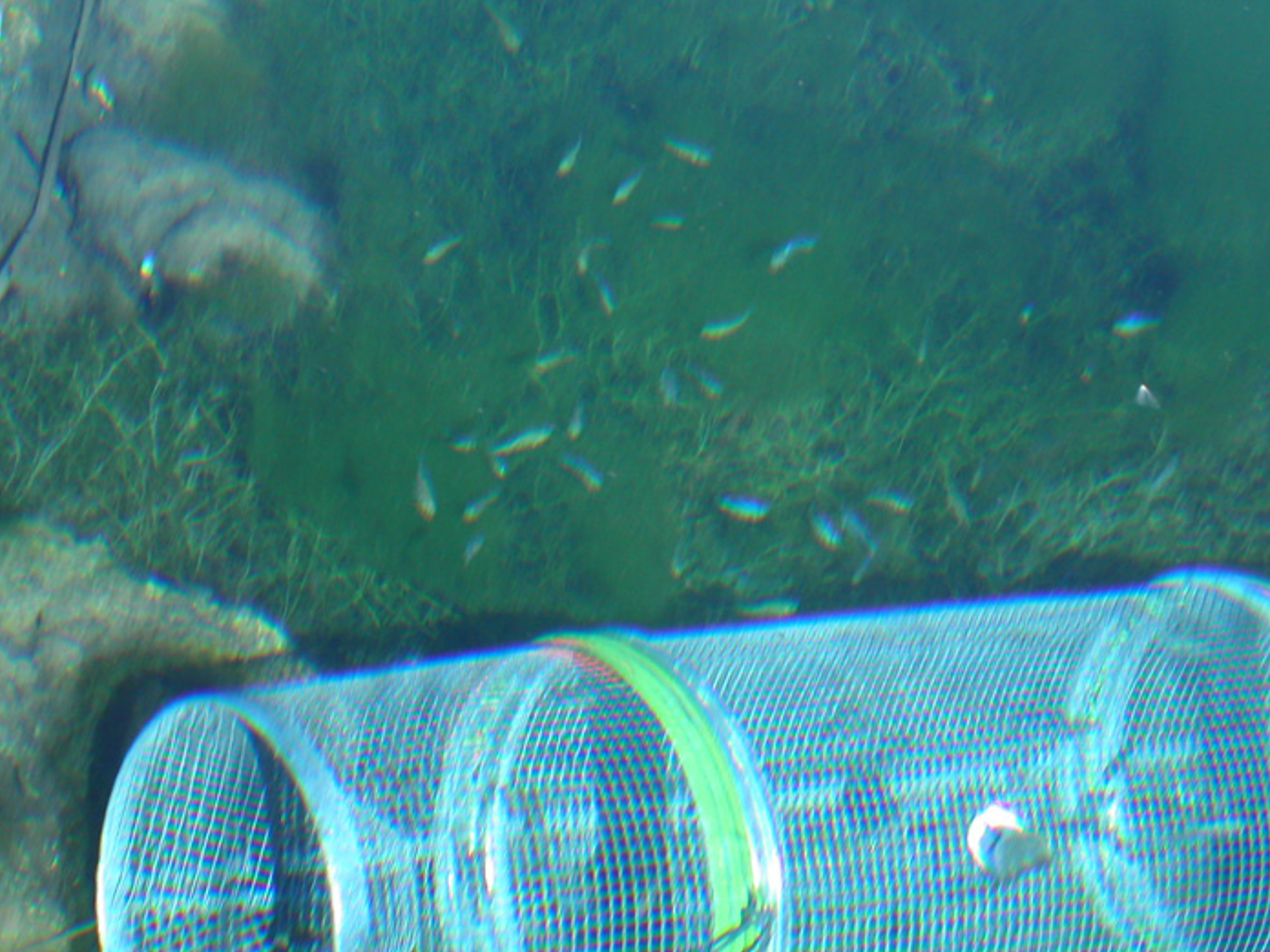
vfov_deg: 11.3
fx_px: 4806
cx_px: 609
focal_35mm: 131
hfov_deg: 15.1
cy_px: 534
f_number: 5.6
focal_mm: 23.4
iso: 100
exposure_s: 1/180
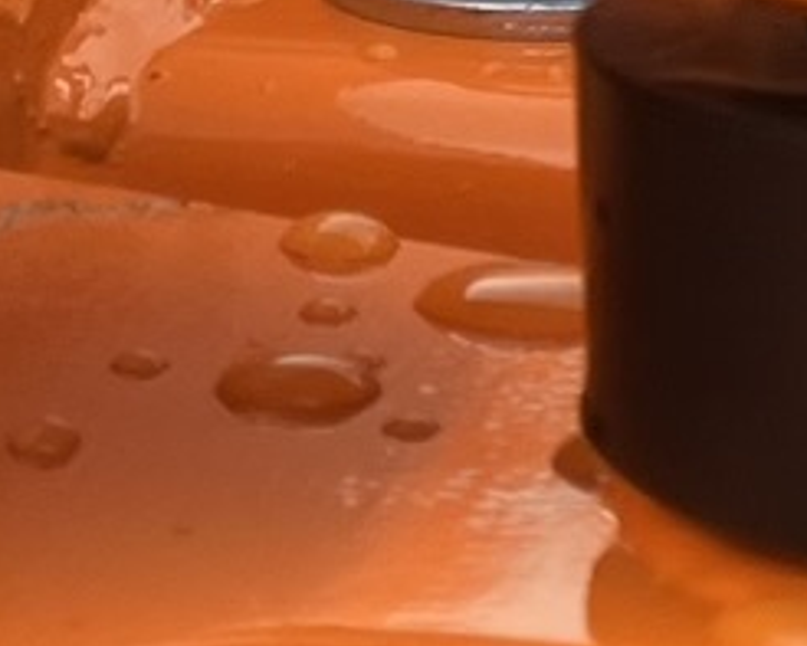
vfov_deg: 7.1
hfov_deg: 8.3
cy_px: 1256
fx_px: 5042
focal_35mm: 211
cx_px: 2067
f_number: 1.6
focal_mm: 5.1
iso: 50
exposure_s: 1/415
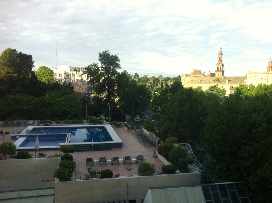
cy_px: 103
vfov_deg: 39.6
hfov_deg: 51.4
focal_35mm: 36
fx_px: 282
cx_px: 139
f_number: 2.8
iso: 80
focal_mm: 3.85
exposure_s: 1/60
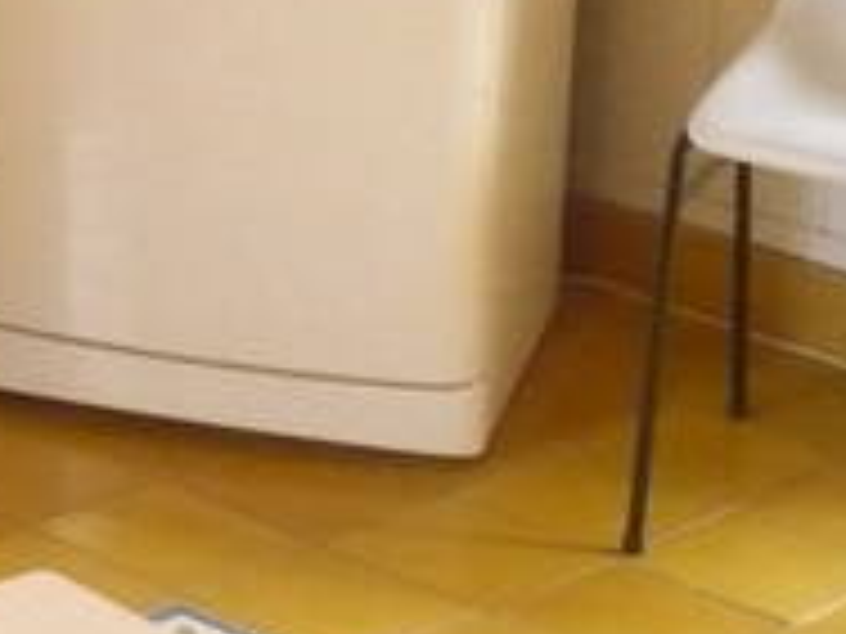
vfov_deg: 9.7
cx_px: -378
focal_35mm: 147
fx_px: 3593
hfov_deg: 12.8
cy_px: -423
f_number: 2.8
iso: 640
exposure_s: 1/30
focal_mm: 5.8
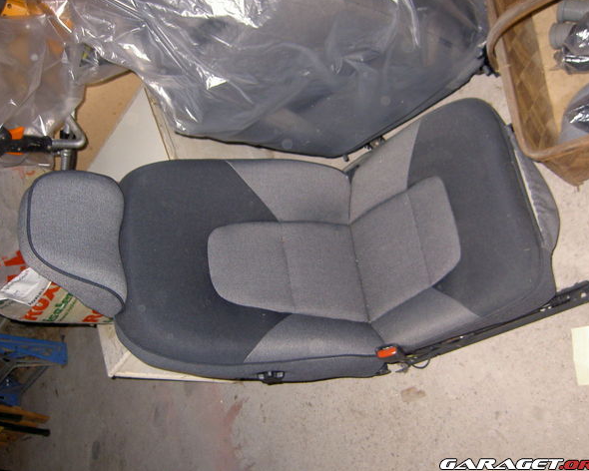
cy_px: 235
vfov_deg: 41.2
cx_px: 292
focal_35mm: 36
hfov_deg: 50.3
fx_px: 628
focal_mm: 5.6
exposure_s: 1/60
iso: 100
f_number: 2.8
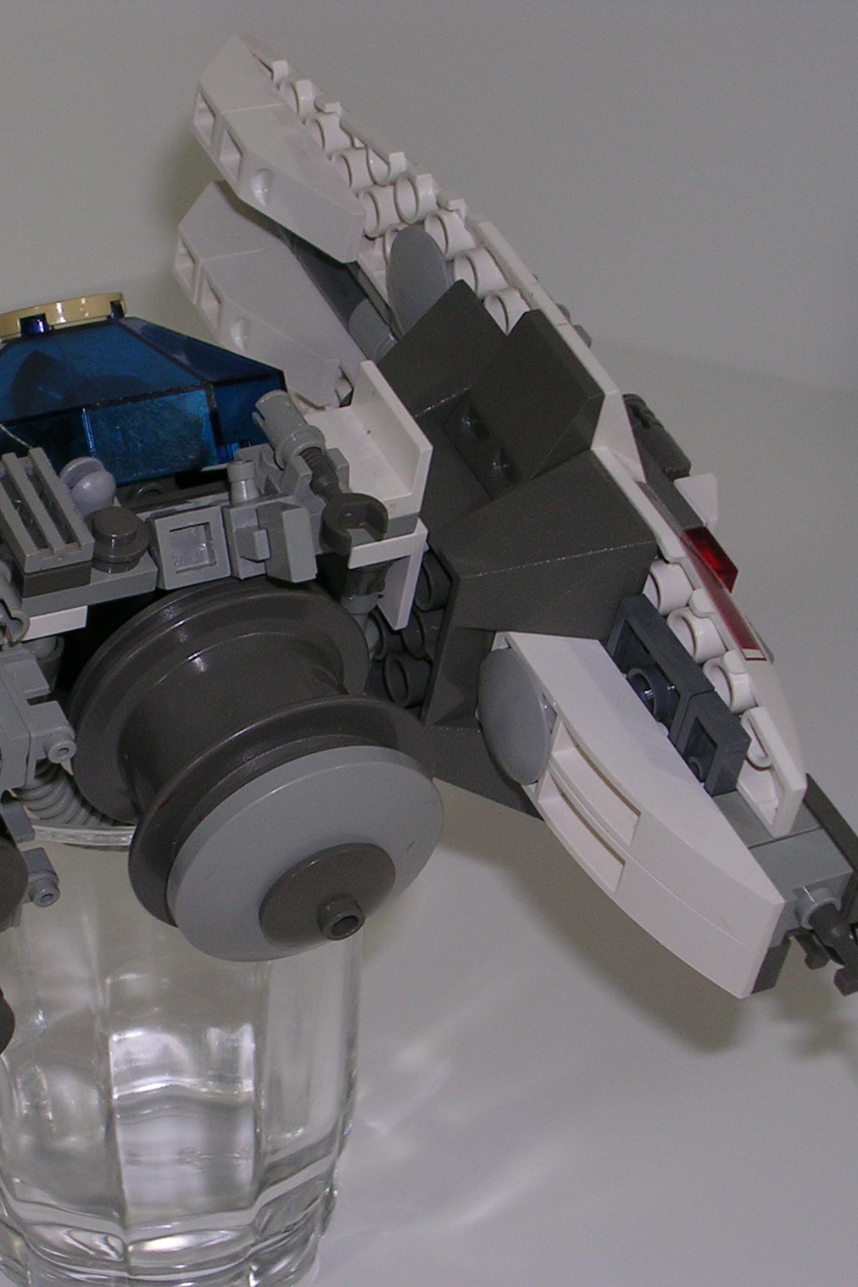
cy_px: 649
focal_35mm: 94
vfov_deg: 21.7
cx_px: 250
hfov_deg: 14.5
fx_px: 3360
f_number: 3.6
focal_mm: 10.2
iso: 50
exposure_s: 1/60.1
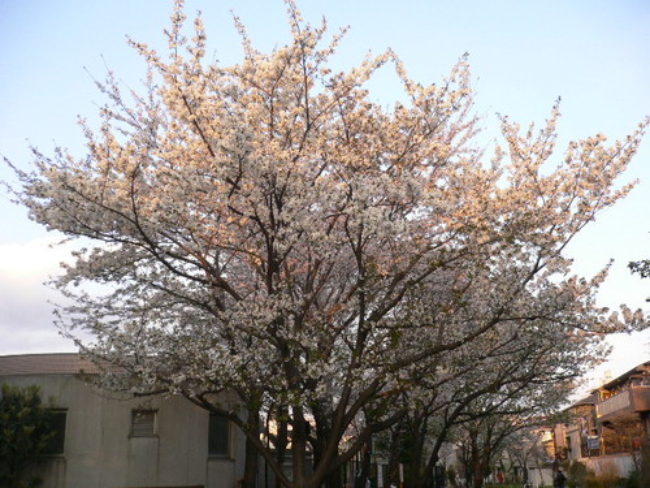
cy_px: 244
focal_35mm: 35
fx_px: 657
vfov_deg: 40.7
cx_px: 325
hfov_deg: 52.6
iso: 100
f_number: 2.8
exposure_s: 1/160
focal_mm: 5.8
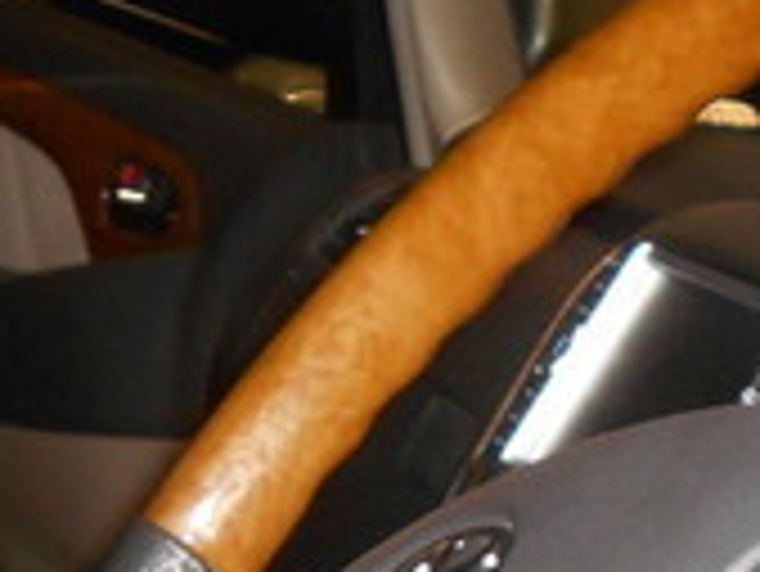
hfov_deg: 9.6
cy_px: 1045
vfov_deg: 7.1
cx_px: 899
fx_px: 4460
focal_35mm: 203
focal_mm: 7.7
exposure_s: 1/30
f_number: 4.2
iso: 200
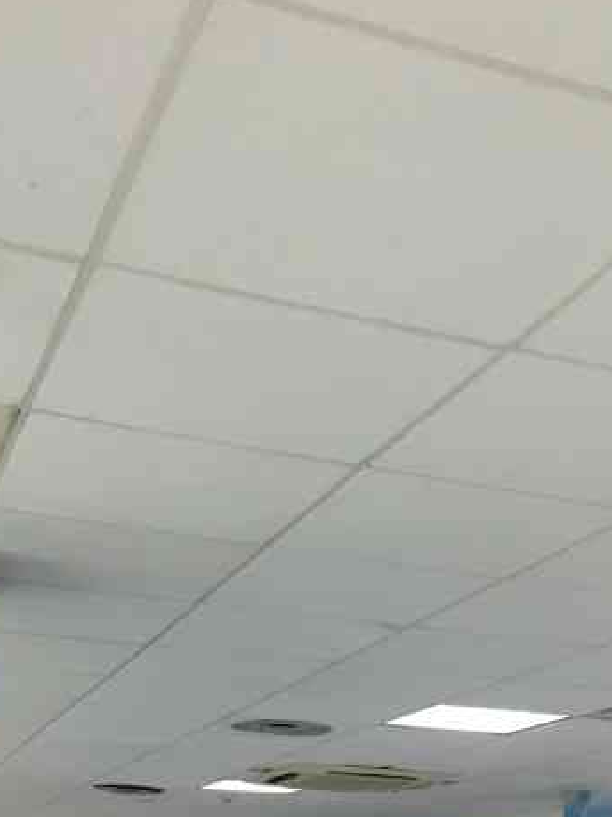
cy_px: 752
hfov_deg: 24.6
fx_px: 1391
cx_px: 427
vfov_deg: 31.0
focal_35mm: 59
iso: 125
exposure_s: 1/8
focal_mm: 4.15
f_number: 2.2
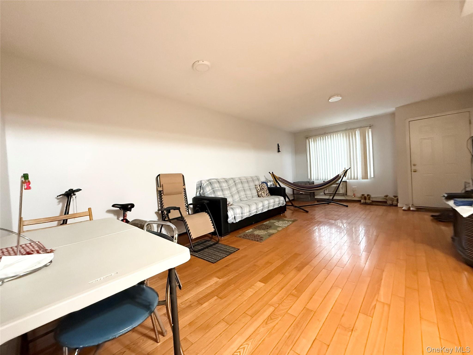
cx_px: 236
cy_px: 178
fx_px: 191
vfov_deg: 85.7
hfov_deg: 102.1
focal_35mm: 14
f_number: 2.2
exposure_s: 1/60
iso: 800
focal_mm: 2.22
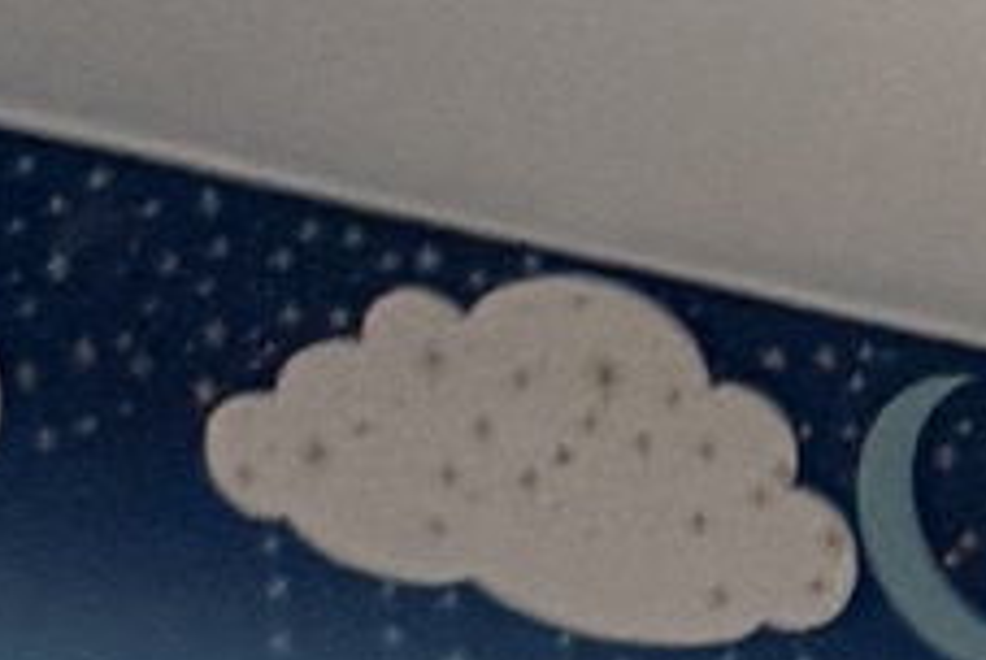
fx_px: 6938
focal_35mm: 253
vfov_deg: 3.8
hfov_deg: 7.0
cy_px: 4993
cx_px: 3314
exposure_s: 1/60
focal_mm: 6.76
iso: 250
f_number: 1.78
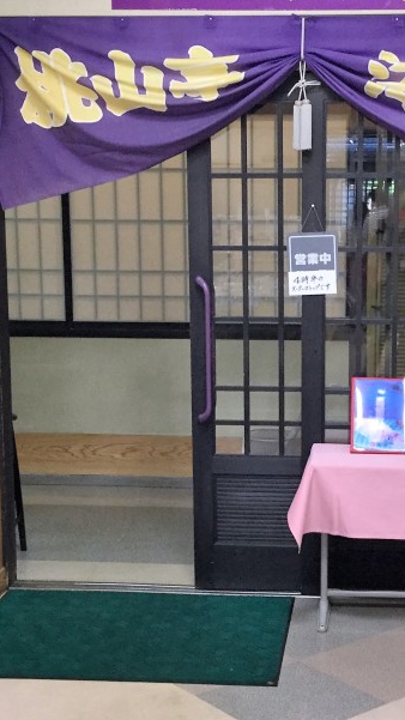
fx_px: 1146
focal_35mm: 60
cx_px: 291
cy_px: 394
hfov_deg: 19.9
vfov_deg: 34.9
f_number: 2.4
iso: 80
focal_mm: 3.3
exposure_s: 1/30
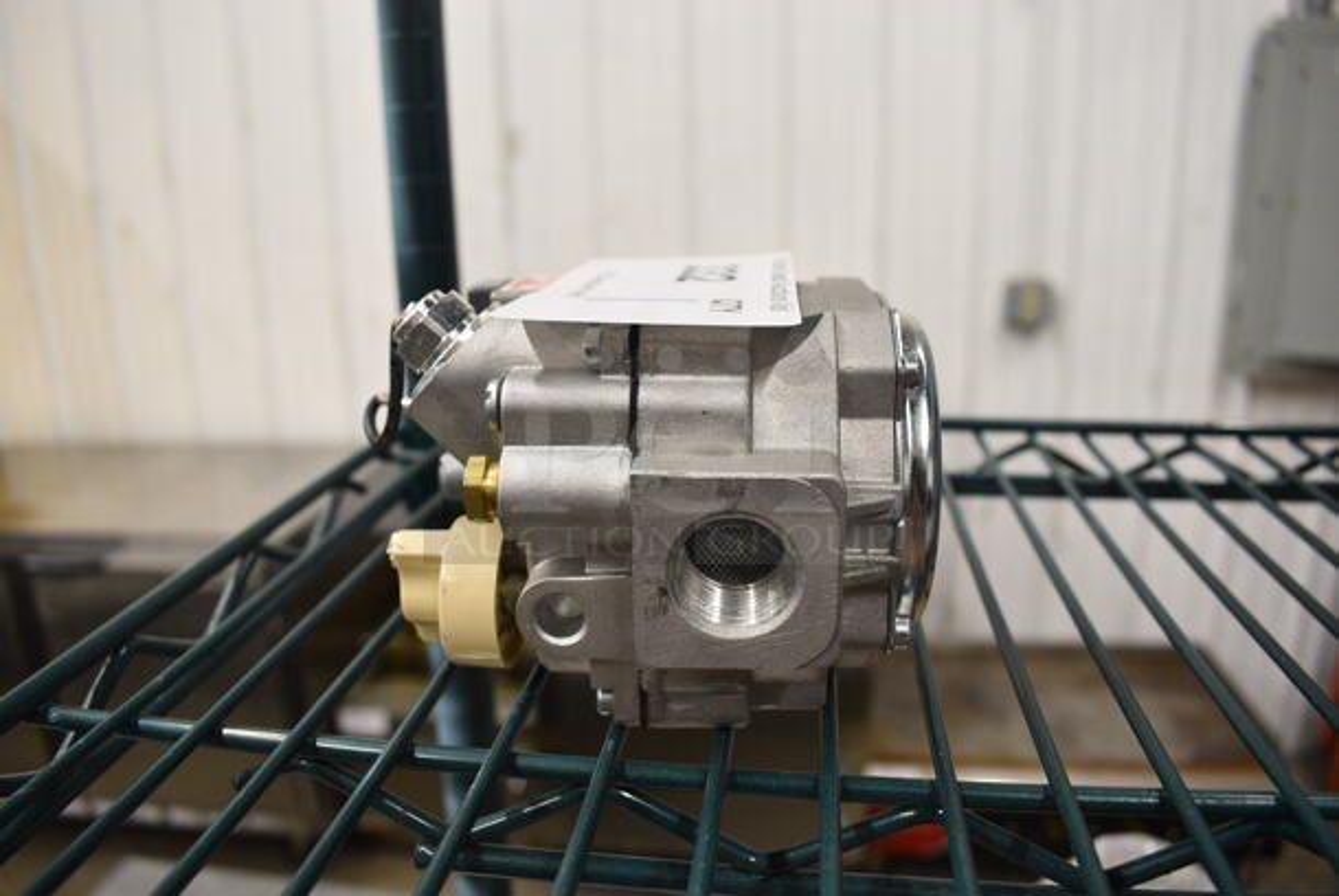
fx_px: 1005
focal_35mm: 27
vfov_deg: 48.0
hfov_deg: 67.3
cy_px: 448
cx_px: 670
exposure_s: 1/60
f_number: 5
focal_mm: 18
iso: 800
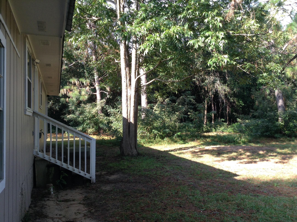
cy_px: 111
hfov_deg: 55.4
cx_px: 148
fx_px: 283
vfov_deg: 42.8
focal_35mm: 33
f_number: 2.4
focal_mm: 3.3
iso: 25
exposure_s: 1/125
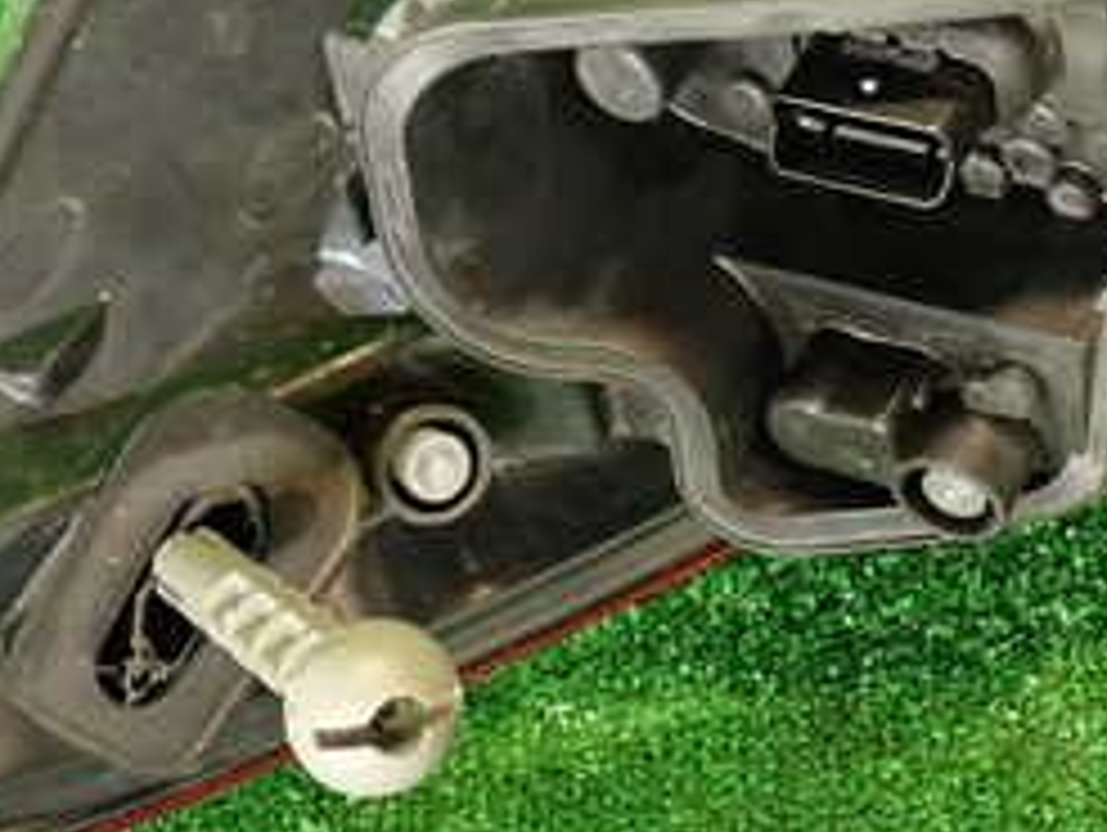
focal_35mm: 78
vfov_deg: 18.6
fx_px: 2497
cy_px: 58
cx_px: 904
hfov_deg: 24.6
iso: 320
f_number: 2.4
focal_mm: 5.79
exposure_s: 1/30
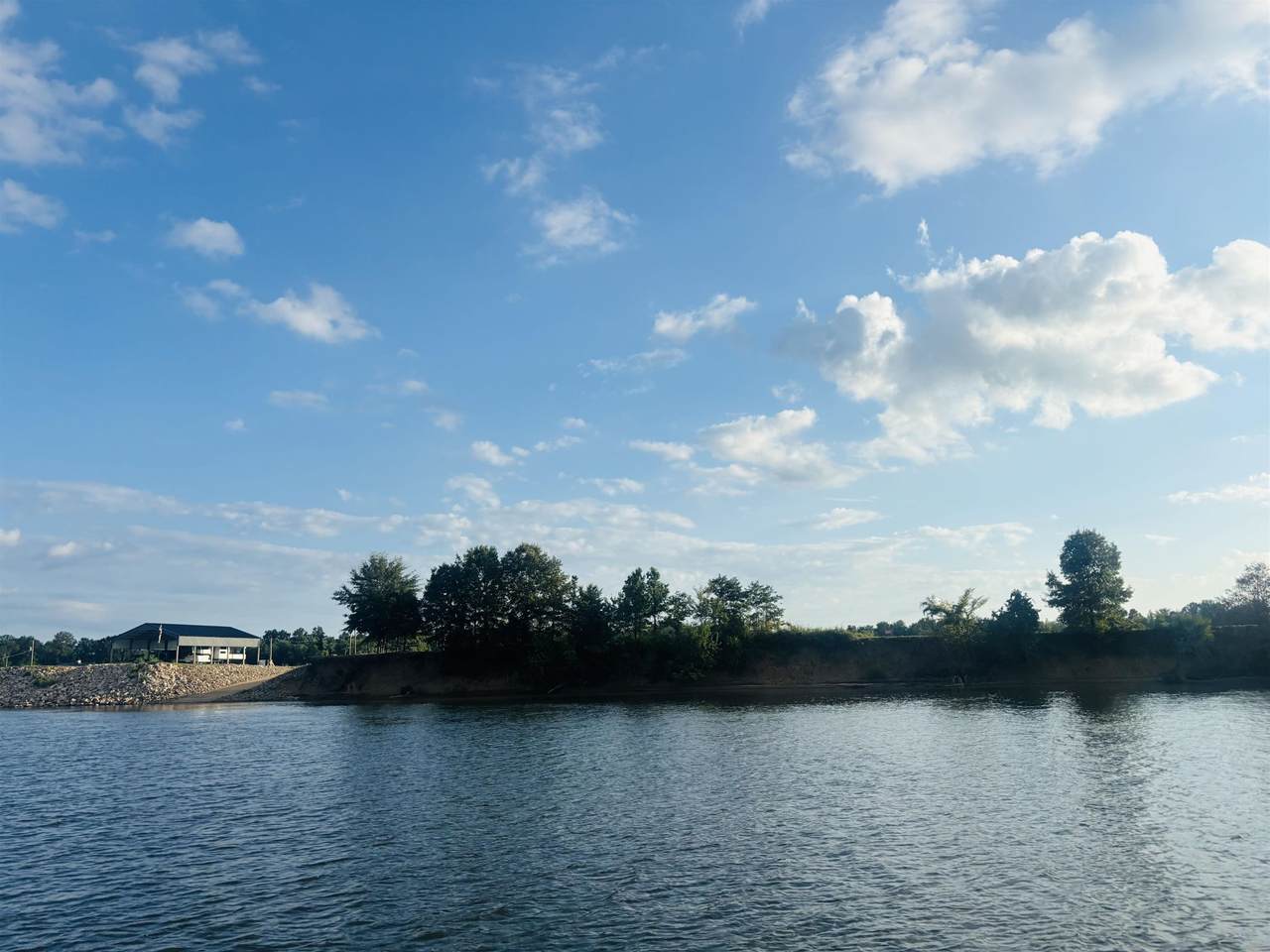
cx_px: 635
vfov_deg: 53.1
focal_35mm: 26
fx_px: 954
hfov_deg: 67.3
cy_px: 476
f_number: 1.6
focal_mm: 5.96
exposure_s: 1/3534
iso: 50
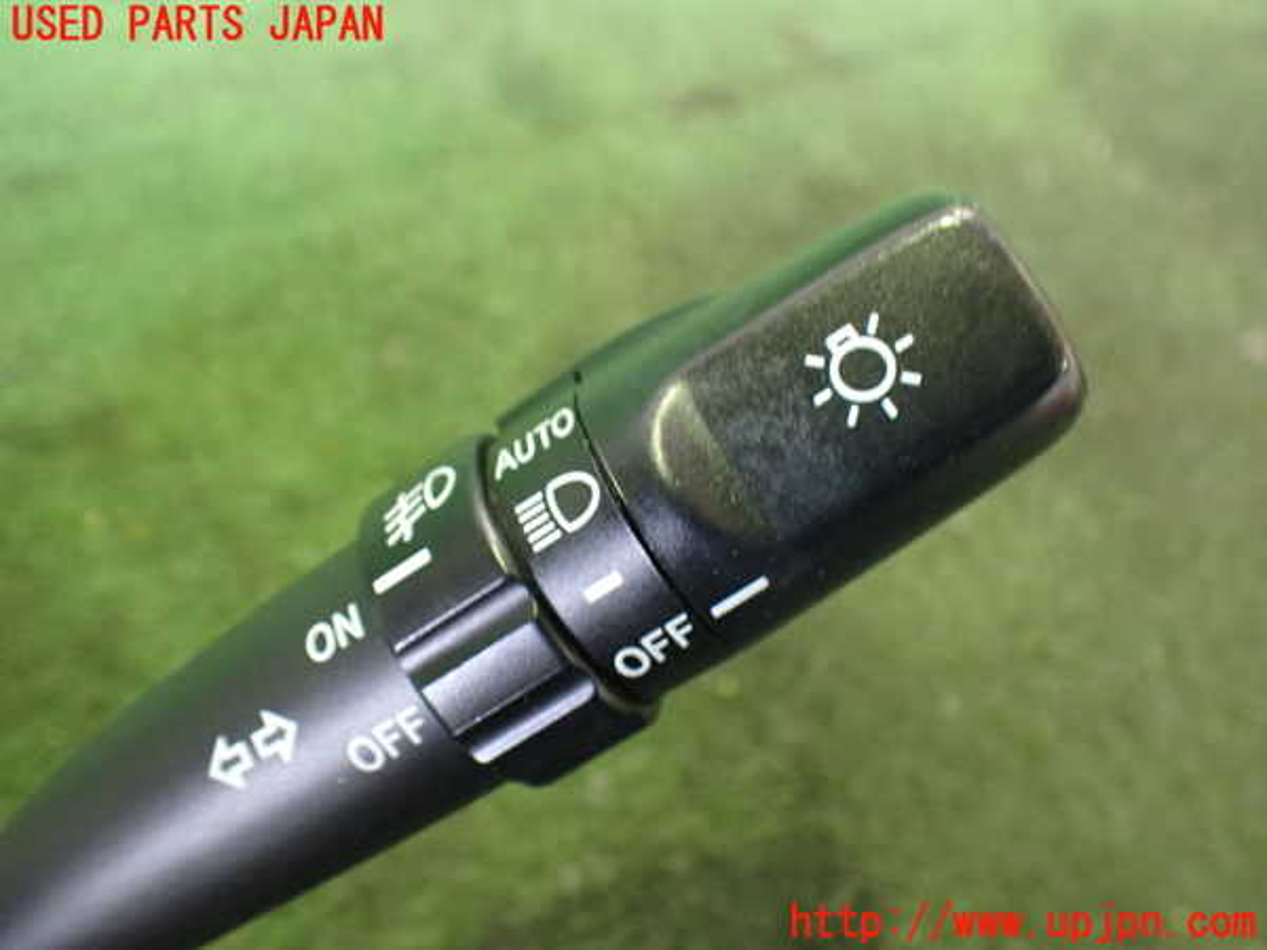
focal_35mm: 30
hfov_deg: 60.0
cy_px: 475
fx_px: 1098
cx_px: 634
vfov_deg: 46.8
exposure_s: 1/30
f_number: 2.3
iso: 800
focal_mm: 5.4
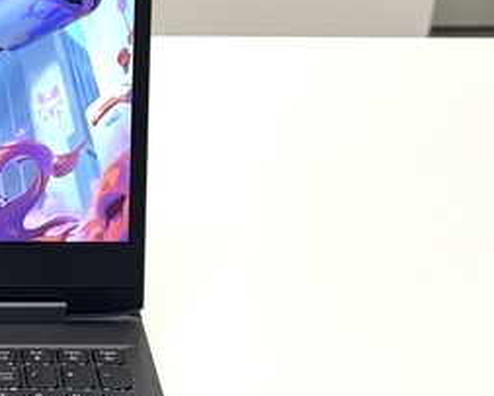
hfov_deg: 12.4
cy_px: 199
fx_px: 2166
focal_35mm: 148
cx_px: -256
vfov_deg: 10.5
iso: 64
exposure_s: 1/121
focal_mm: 6.76
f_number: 1.78
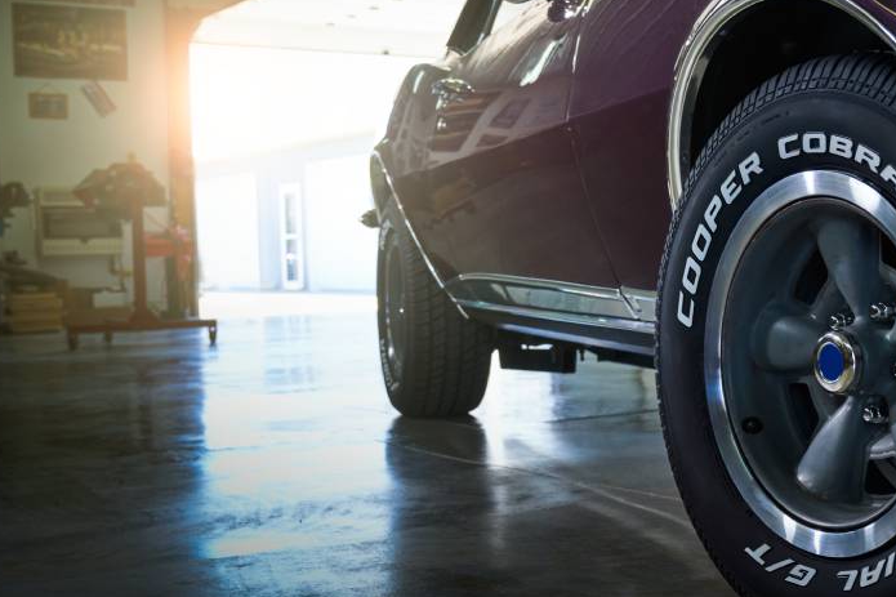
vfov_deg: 23.8
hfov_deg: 34.2
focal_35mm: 57
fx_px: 1418
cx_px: 694
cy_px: 302
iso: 500
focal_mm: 33
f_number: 5.6
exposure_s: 1/50
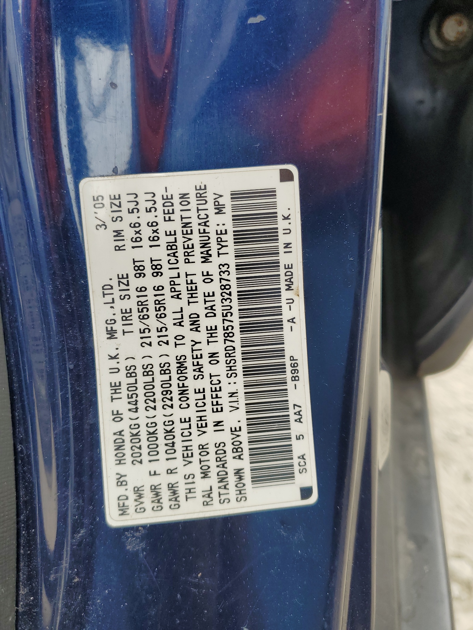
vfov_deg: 67.3
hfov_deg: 53.1
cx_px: 236
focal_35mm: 26
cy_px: 315
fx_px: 474
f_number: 1.5
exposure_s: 1/667
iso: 50
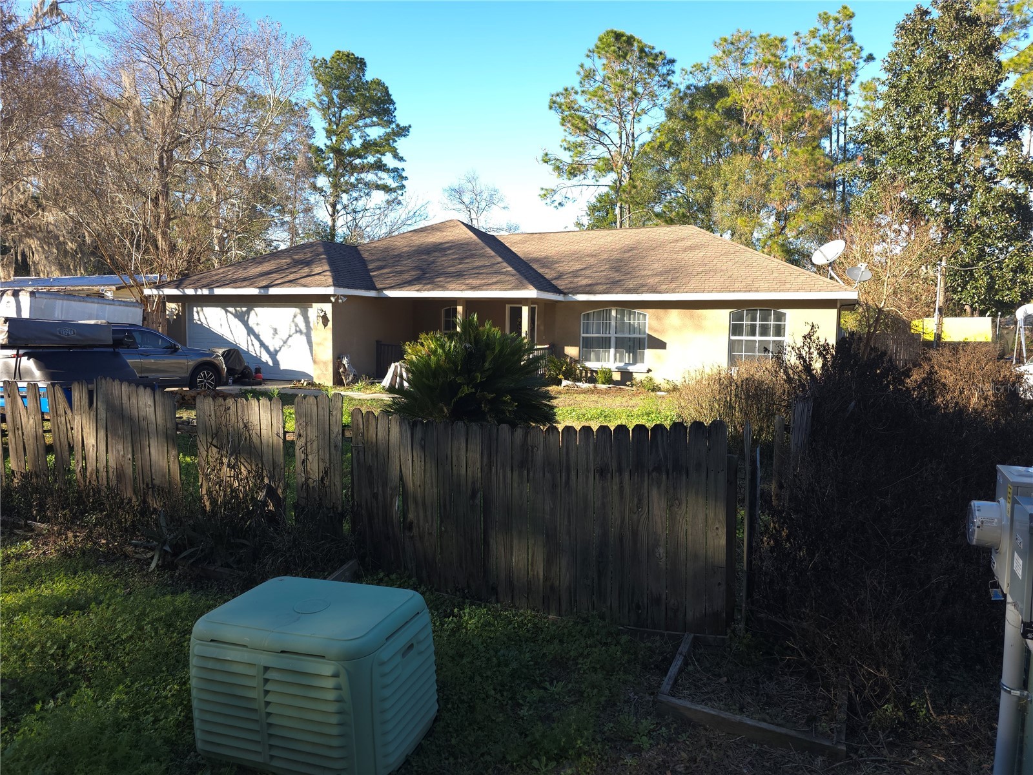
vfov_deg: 58.9
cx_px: 516
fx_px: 686
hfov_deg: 73.9
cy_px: 388
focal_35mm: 23
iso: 12
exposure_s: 1/120
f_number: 1.7
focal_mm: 6.3
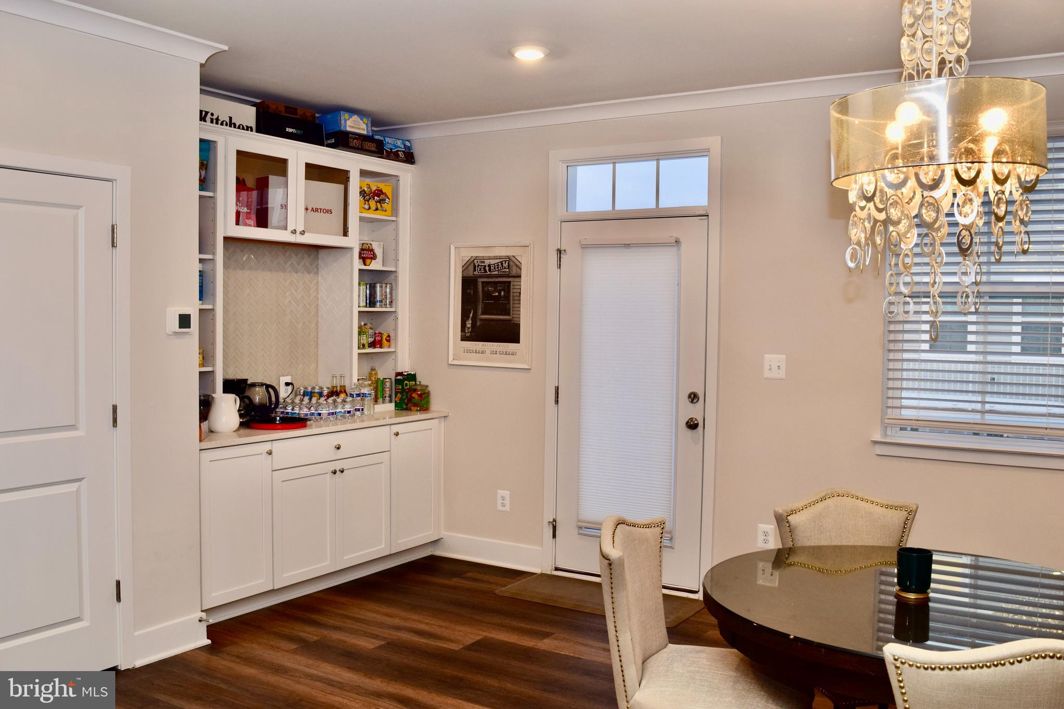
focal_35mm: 33
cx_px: 532
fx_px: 975
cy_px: 354
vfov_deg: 40.0
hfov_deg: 57.2
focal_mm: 22
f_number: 7.1
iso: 400
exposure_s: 1/40
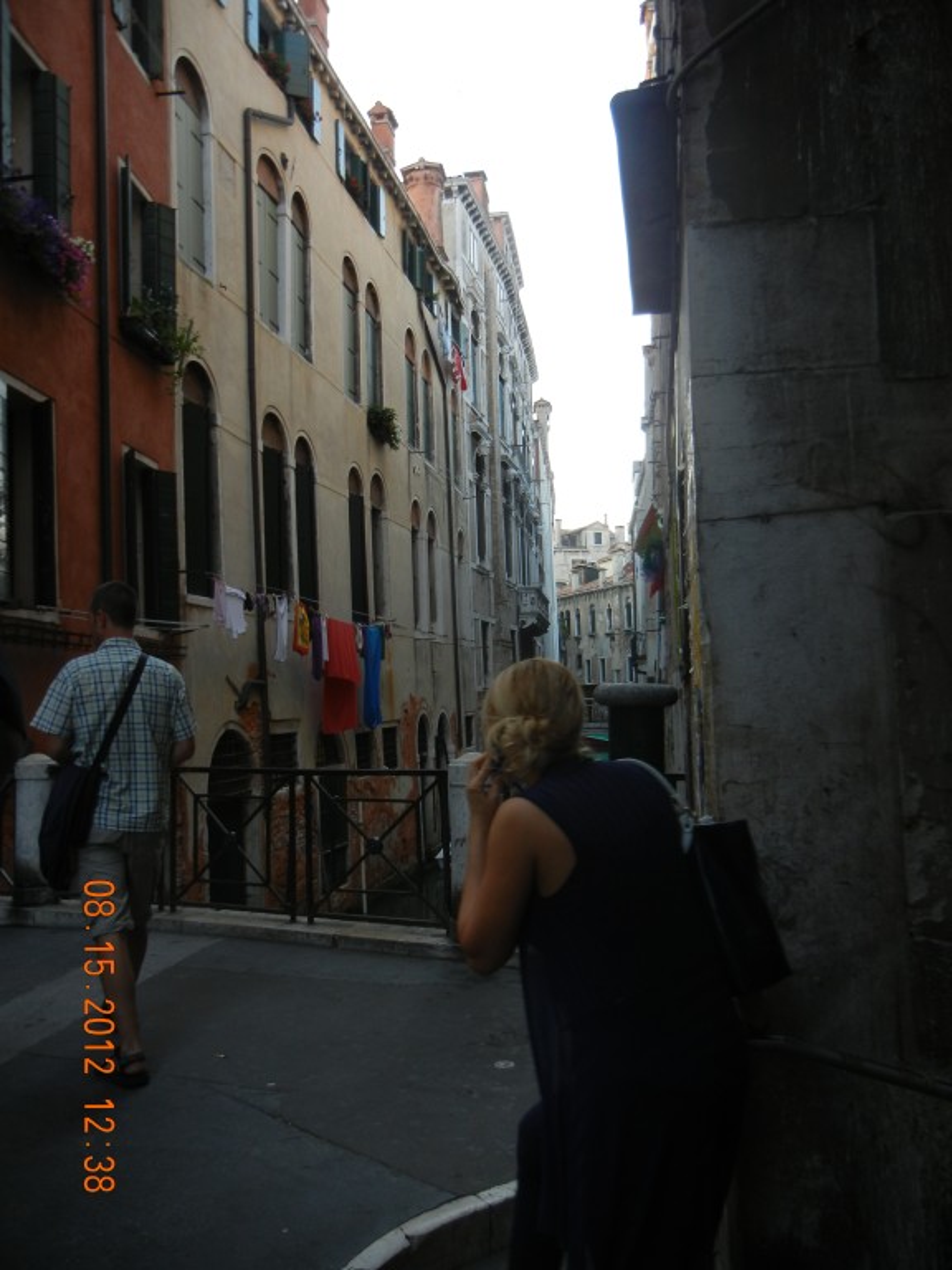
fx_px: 1100
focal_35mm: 30
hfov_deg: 46.8
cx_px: 476
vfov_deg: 60.0
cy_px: 635
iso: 160
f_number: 3.5
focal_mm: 5.4
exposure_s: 1/81.7
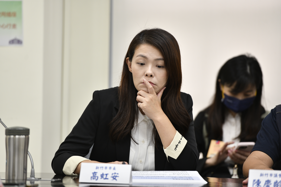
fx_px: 1561
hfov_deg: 10.3
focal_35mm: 200
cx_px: 140
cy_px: 94
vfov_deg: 6.9
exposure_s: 1/125
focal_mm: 200
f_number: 4
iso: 800
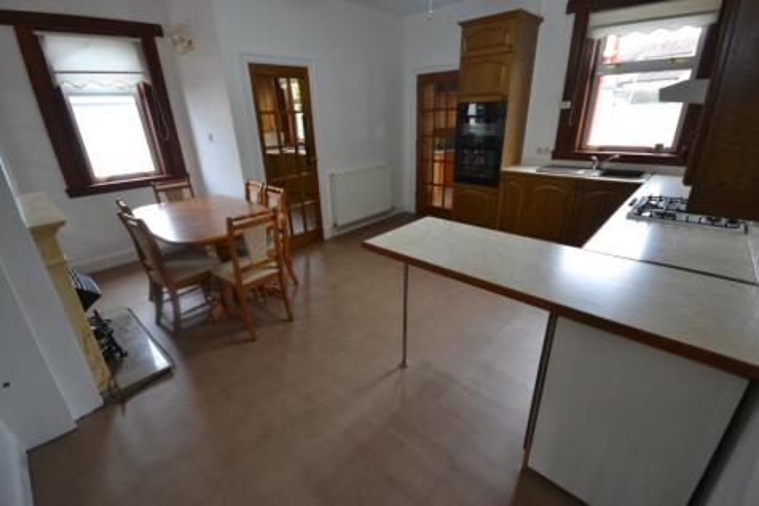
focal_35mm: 15
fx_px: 316
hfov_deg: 100.4
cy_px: 253
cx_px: 380
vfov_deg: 77.3
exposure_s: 1/60
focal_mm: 10
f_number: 4
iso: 450
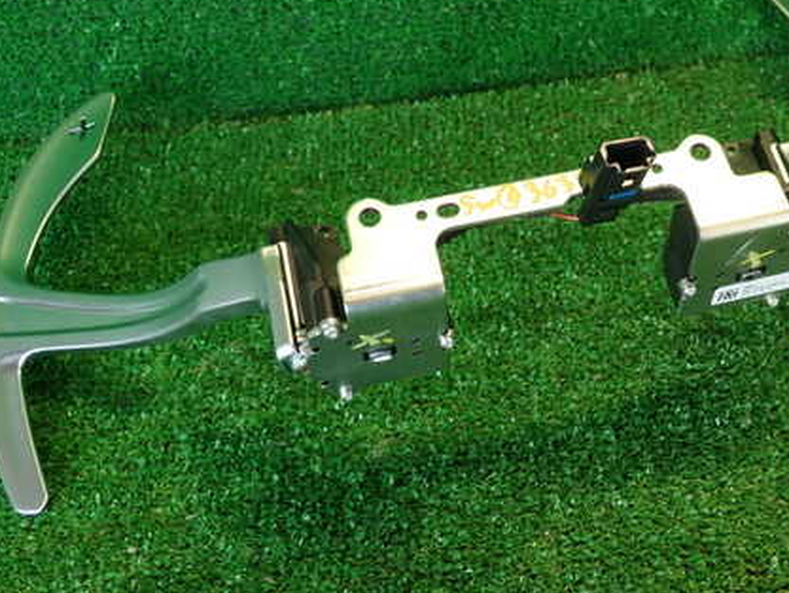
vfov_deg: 31.5
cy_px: 261
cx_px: 496
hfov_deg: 40.9
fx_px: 1049
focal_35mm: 46
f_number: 2.4
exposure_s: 1/40
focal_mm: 5.79
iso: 200
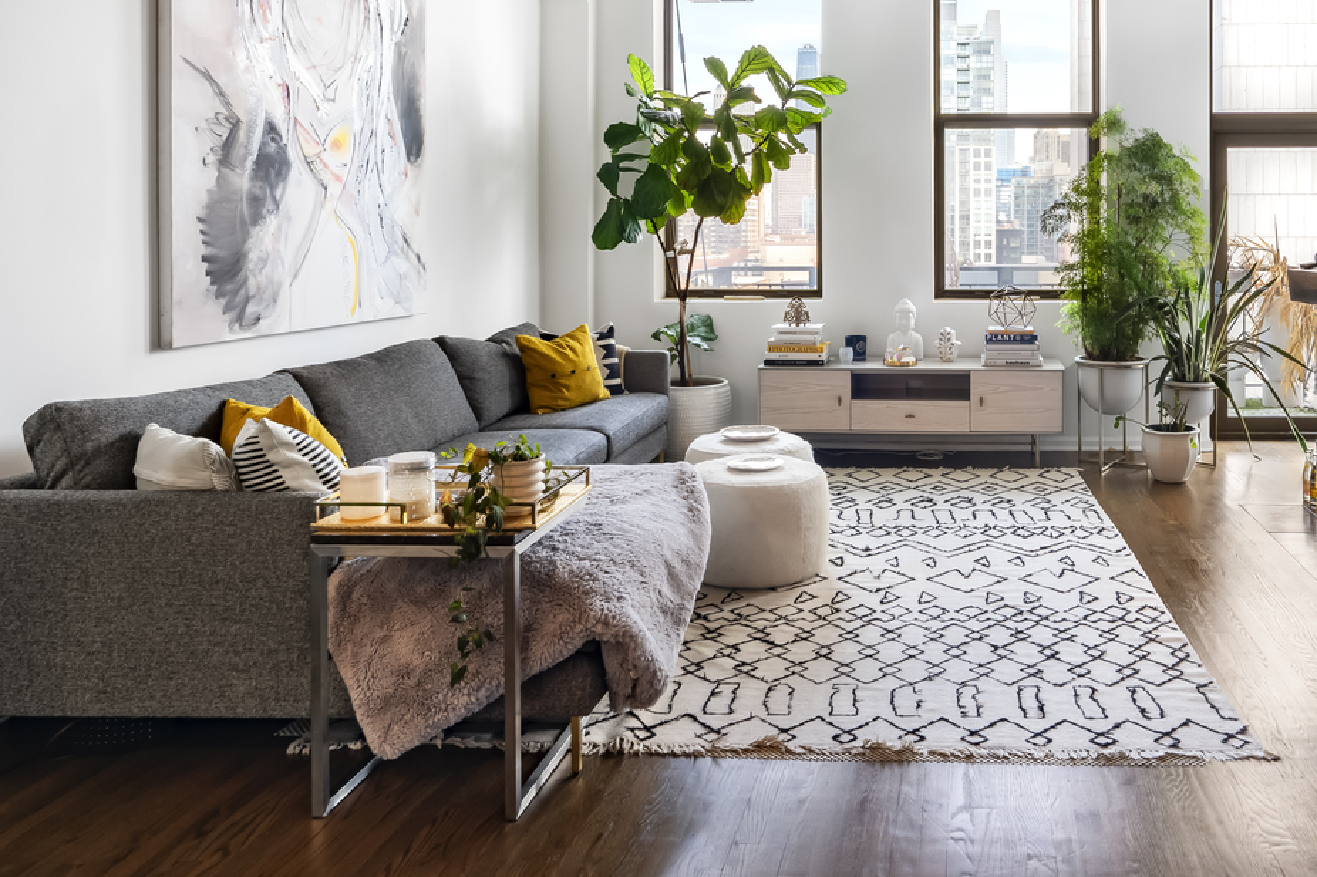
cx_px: 919
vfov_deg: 45.2
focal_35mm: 28
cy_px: 252
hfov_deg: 63.1
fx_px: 1024
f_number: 11
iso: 100
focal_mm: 16
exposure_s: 1.6
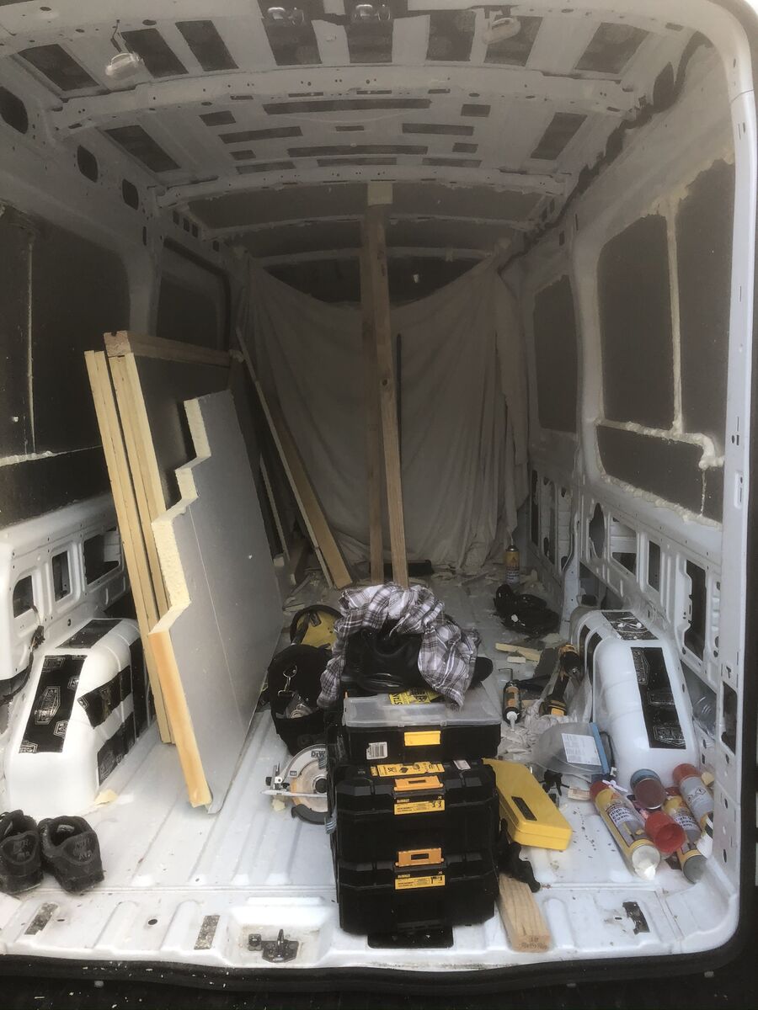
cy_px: 505
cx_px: 379
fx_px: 818
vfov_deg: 63.4
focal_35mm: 28
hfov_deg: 49.7
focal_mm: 3.99
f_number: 1.8
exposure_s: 1/120
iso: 64
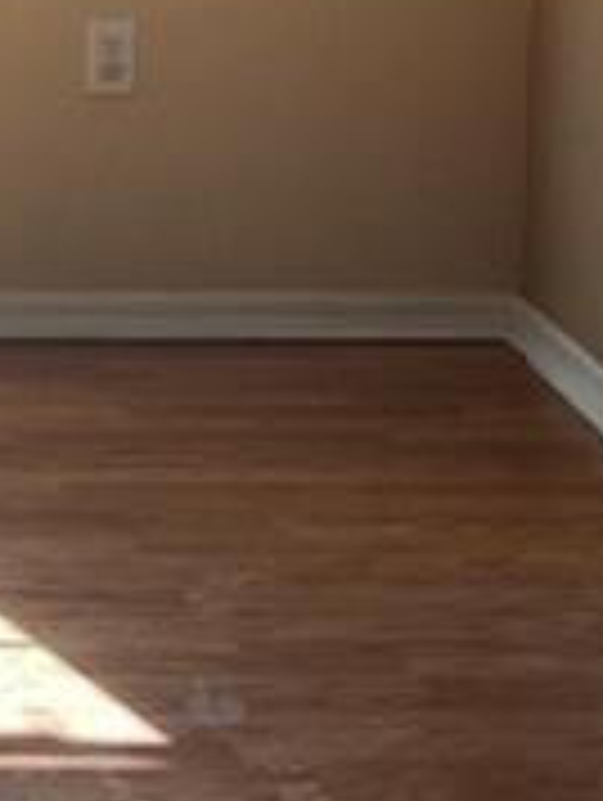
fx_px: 4055
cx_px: -760
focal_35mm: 175
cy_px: 261
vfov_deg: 11.3
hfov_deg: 8.0
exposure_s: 1/127
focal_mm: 4.25
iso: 32
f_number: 1.8
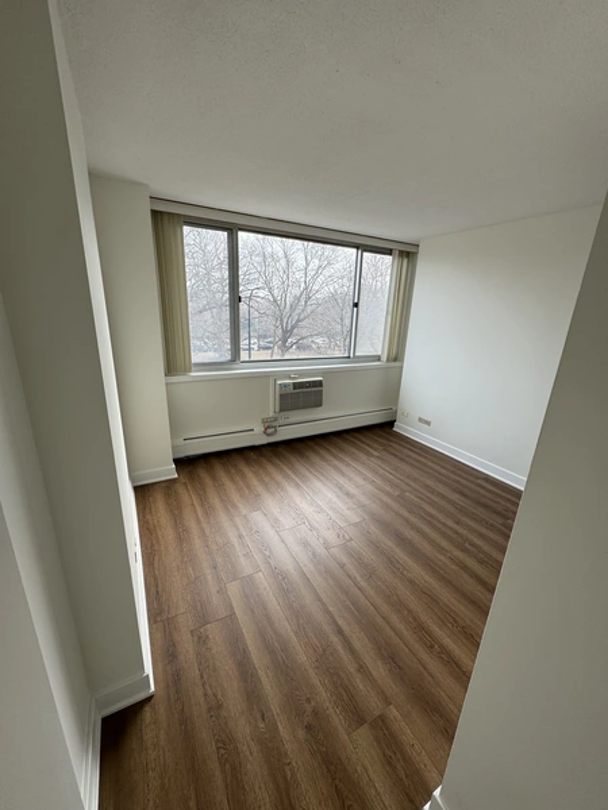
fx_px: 328
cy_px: 405
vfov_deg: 102.1
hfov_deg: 85.7
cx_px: 304
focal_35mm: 14
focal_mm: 2.22
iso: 40
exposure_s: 1/190
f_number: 2.2
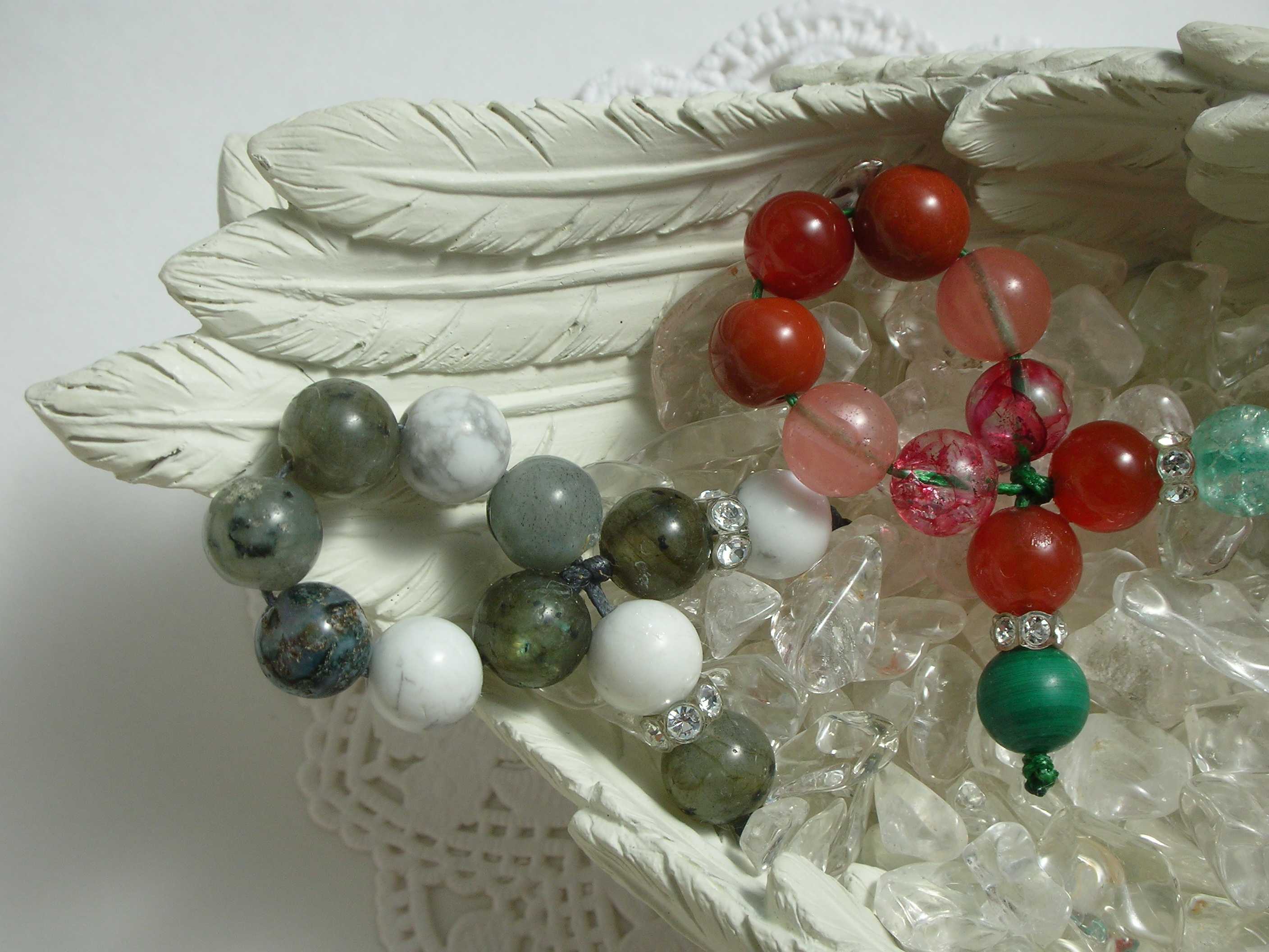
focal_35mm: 73
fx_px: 2676
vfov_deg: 20.2
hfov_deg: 26.7
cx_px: 634
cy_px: 476
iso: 50
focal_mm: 12.2
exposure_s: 1/113
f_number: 12.4
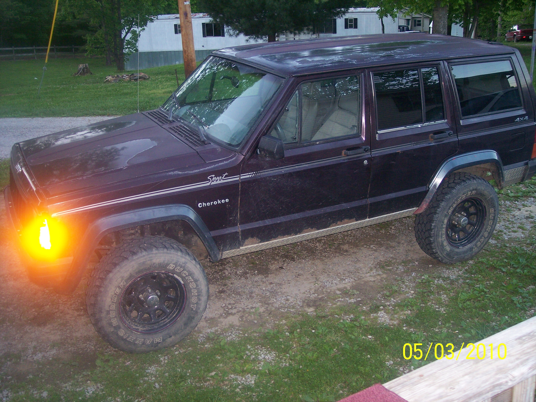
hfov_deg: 47.9
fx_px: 604
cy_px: 201
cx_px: 268
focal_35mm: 39
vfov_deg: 36.8
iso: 140
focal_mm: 8
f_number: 2.8
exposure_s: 1/60
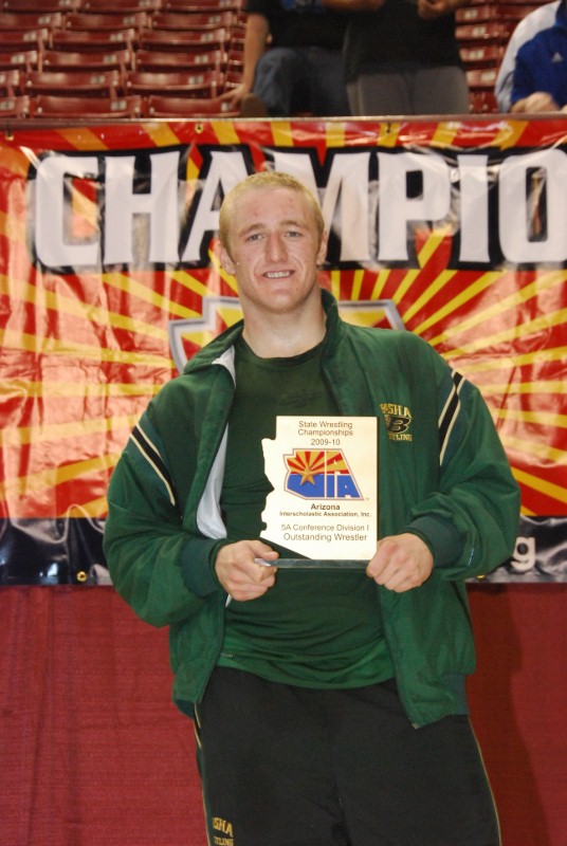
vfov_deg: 21.9
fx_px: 2189
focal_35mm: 93
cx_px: 284
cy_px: 423
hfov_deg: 14.8
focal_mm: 62
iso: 1600
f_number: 8
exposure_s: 1/60
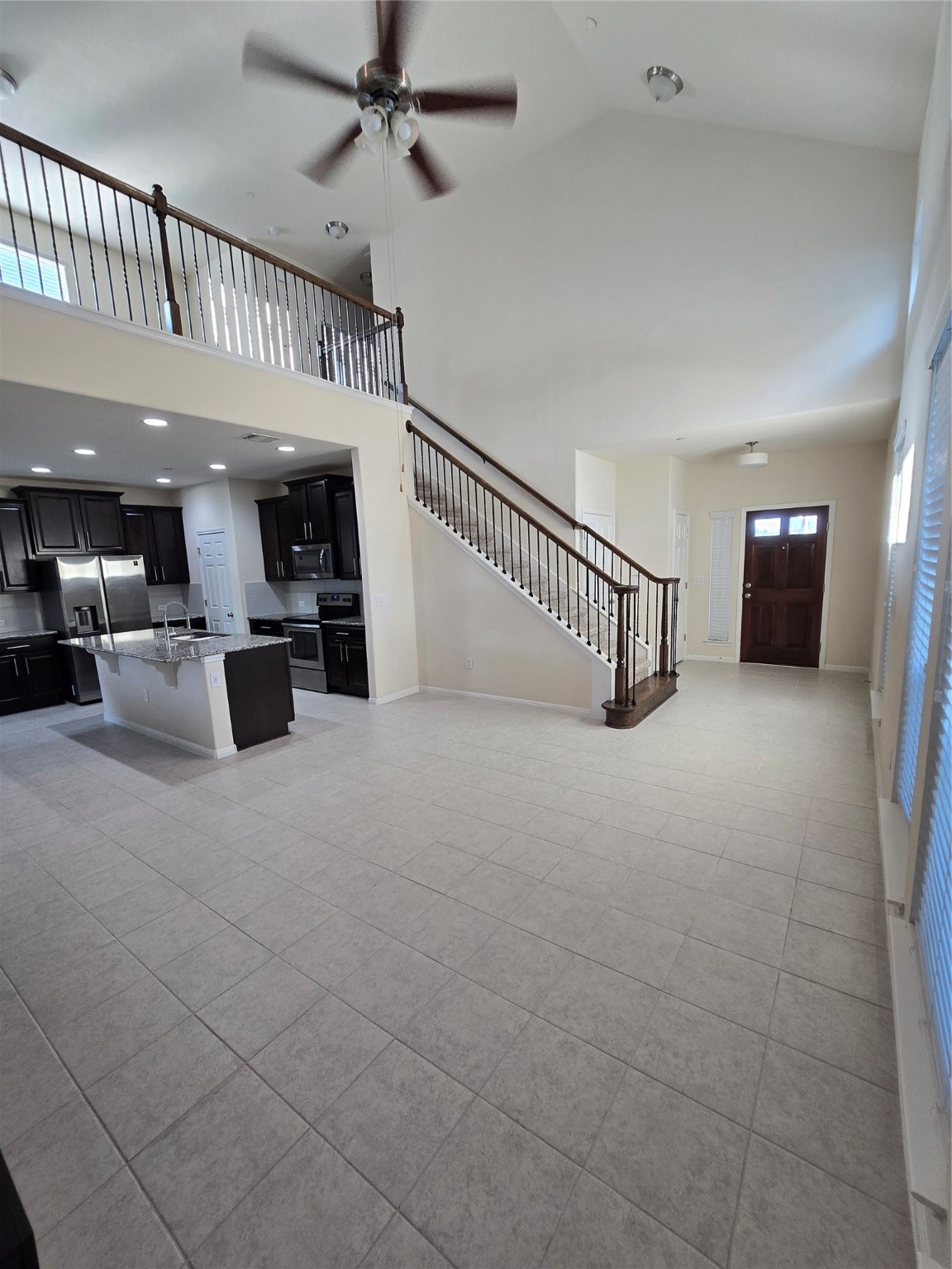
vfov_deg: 106.2
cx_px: 476
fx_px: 477
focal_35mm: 13
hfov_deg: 89.9
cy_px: 634
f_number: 2.2
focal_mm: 2.2
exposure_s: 1/60
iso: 125
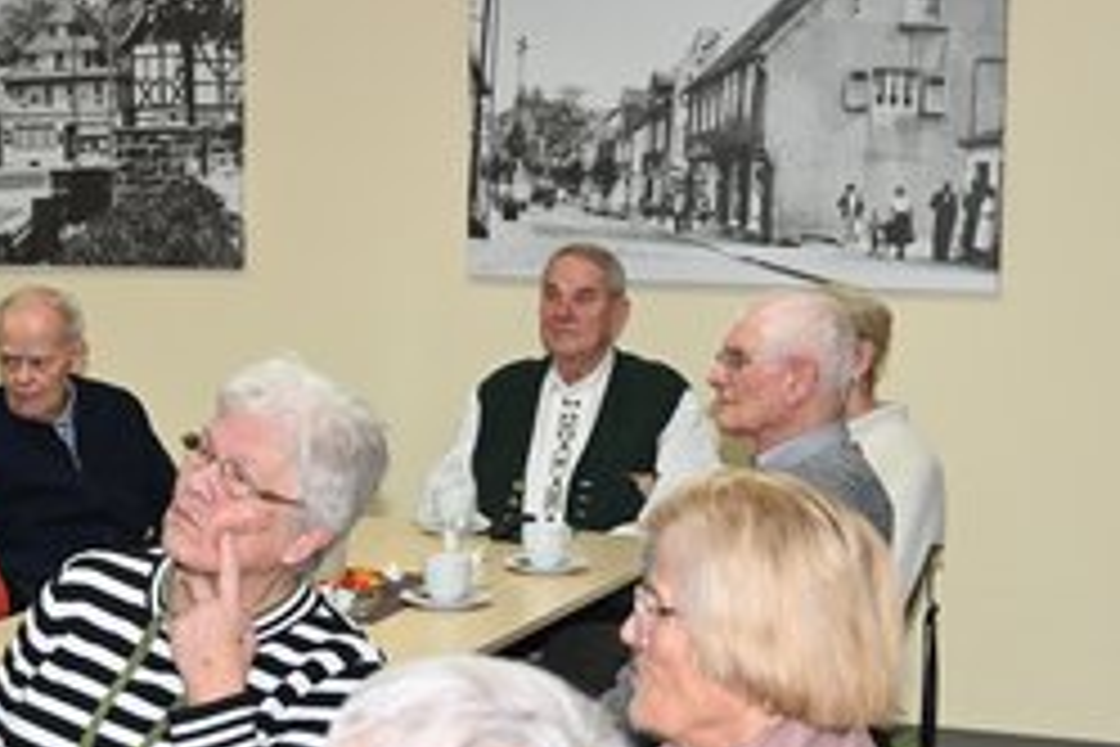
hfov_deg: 23.1
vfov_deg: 15.7
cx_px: 252
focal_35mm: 87
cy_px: 425
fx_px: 2706
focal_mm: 47
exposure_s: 1/60
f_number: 5.3
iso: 640
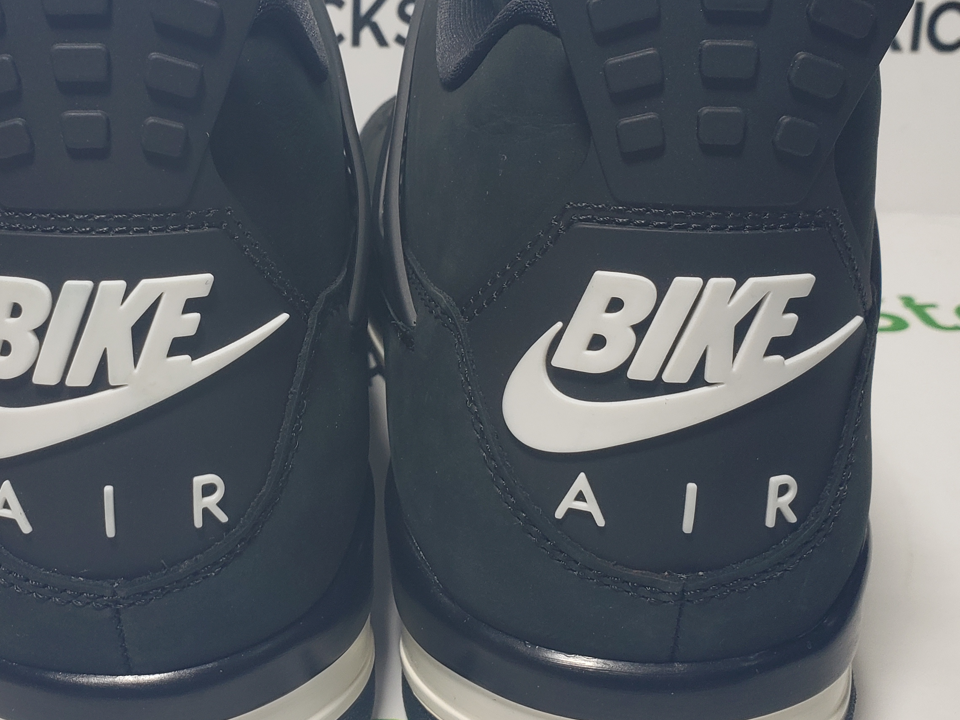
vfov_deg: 31.4
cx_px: 317
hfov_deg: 40.7
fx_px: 1276
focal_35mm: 46
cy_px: 296
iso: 50
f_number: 2.4
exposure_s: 1/161
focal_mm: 4.3
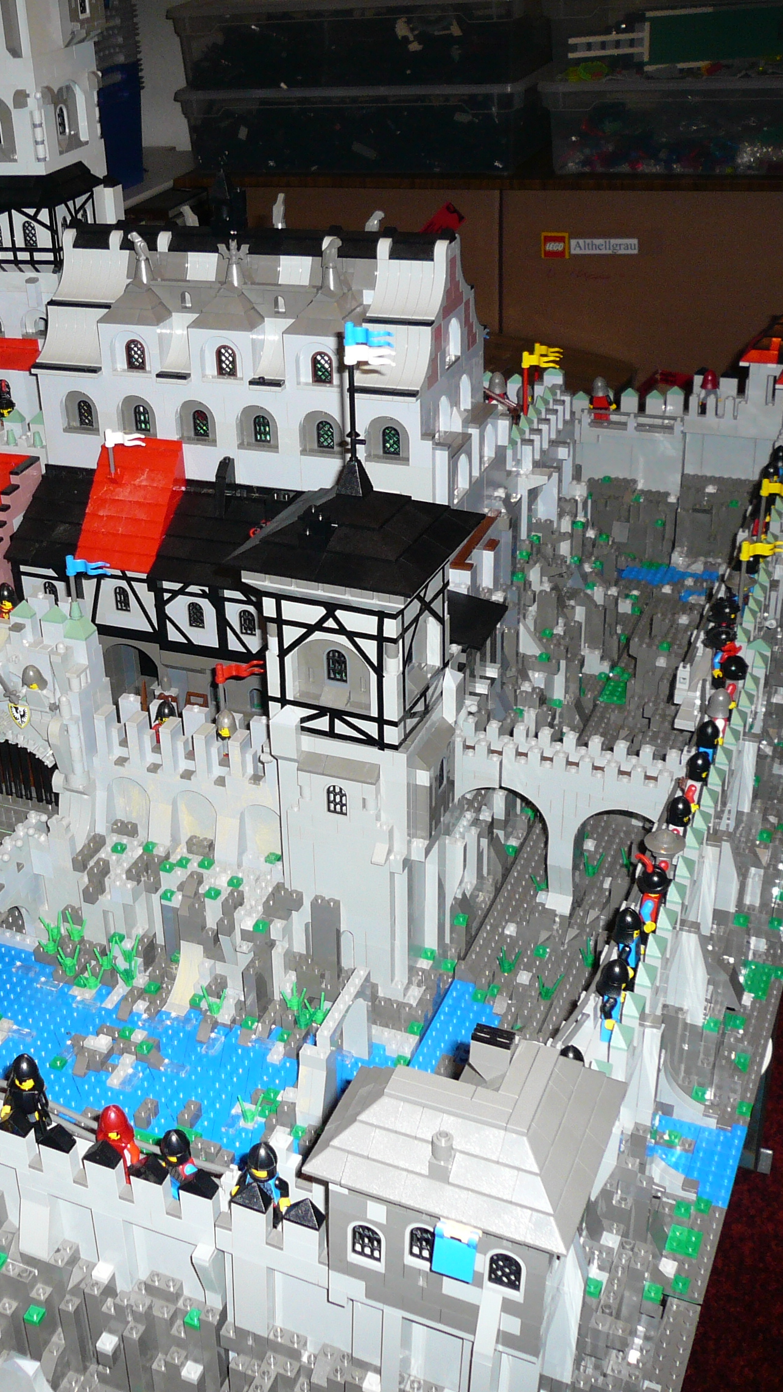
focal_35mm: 41
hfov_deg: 28.3
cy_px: 700
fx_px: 1513
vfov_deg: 49.4
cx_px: 144
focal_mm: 4.6
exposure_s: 1/30
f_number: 2.8
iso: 100
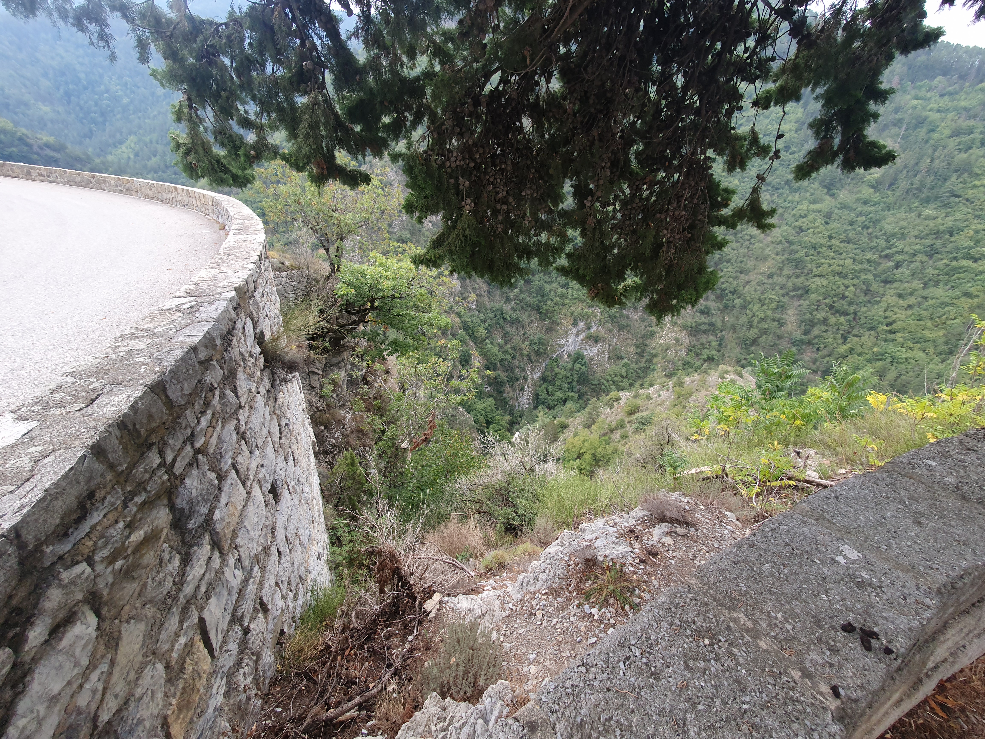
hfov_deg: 106.2
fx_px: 370
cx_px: 492
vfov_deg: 89.9
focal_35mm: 13
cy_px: 370
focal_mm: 1.8
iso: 64
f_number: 2.2
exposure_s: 1/100
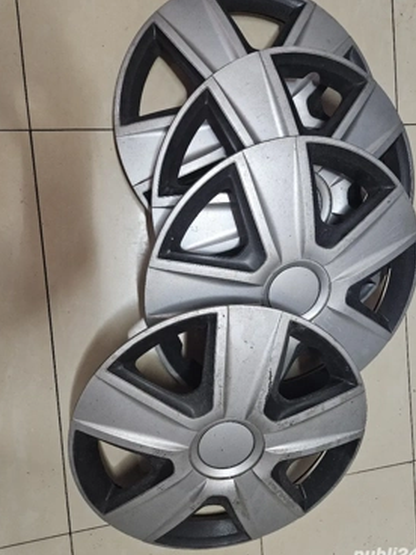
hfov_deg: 54.8
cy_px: 265
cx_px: 222
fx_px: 401
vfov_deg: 69.4
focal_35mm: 25
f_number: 1.8
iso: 1000
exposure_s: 1/101
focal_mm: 5.4
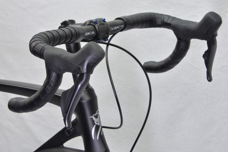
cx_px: 113
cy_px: 76
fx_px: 741
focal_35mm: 117
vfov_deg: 11.7
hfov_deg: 17.5
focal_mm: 116
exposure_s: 1/2.5
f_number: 32
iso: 800
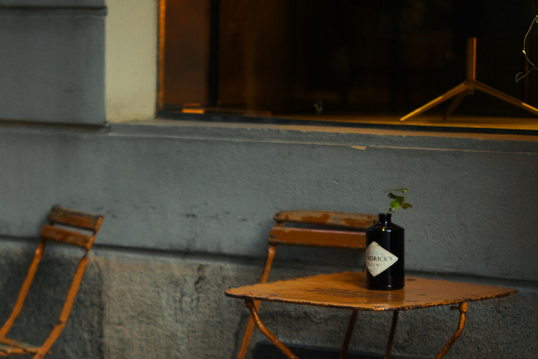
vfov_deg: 7.1
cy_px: 364
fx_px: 2870
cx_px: 199
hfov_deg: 10.7
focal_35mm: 192
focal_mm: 56
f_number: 1.4
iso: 250
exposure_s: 1/320
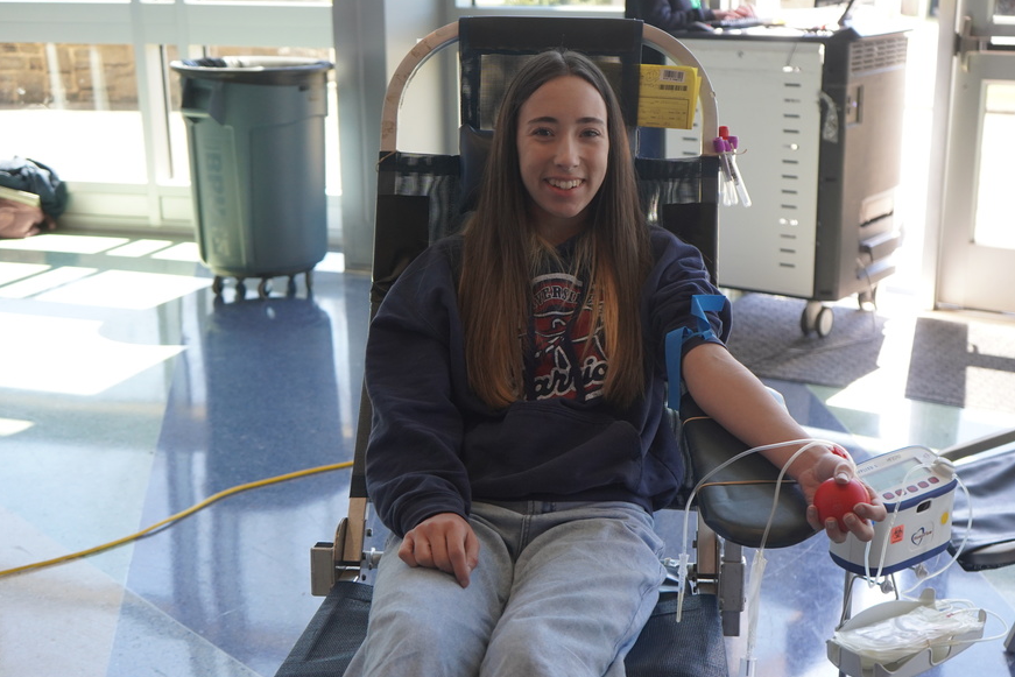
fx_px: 1325
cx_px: 566
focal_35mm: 47
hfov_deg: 41.8
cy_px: 375
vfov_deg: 28.6
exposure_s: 1/160
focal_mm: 40
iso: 1250
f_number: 4.5
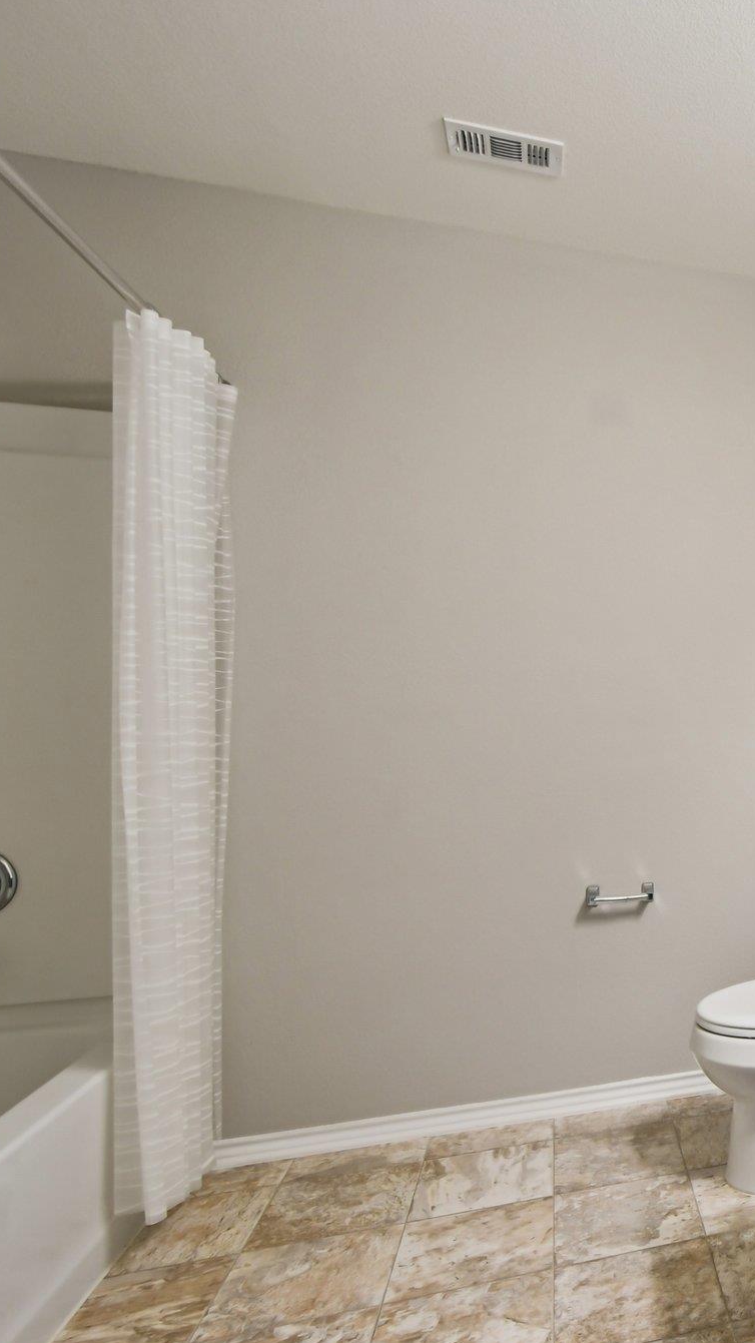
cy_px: 662
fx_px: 854
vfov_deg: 76.3
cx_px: 936
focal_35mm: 24
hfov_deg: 35.6
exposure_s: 1/15
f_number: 8
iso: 400
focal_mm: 10
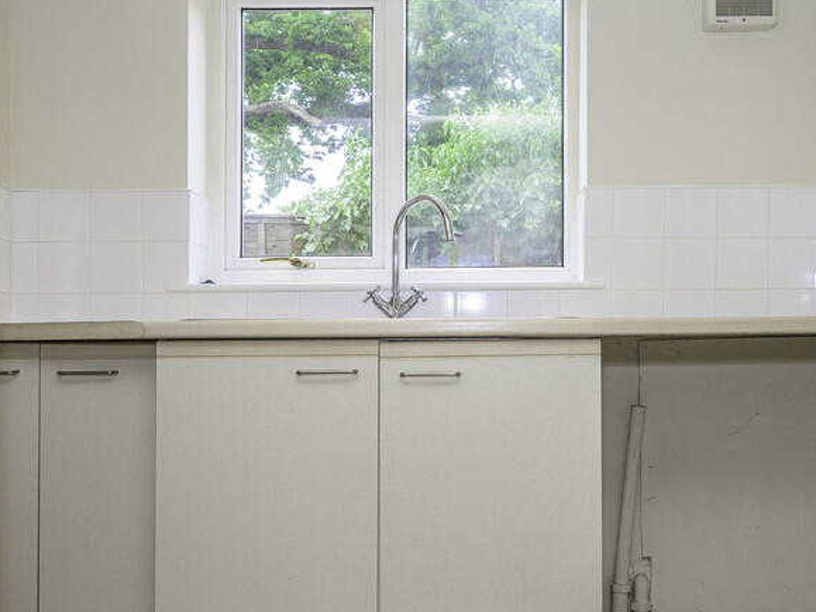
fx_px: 821
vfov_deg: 40.7
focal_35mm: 35
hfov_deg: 52.8
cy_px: 353
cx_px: 423
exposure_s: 1/125
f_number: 7.1
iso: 320
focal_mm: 20.5
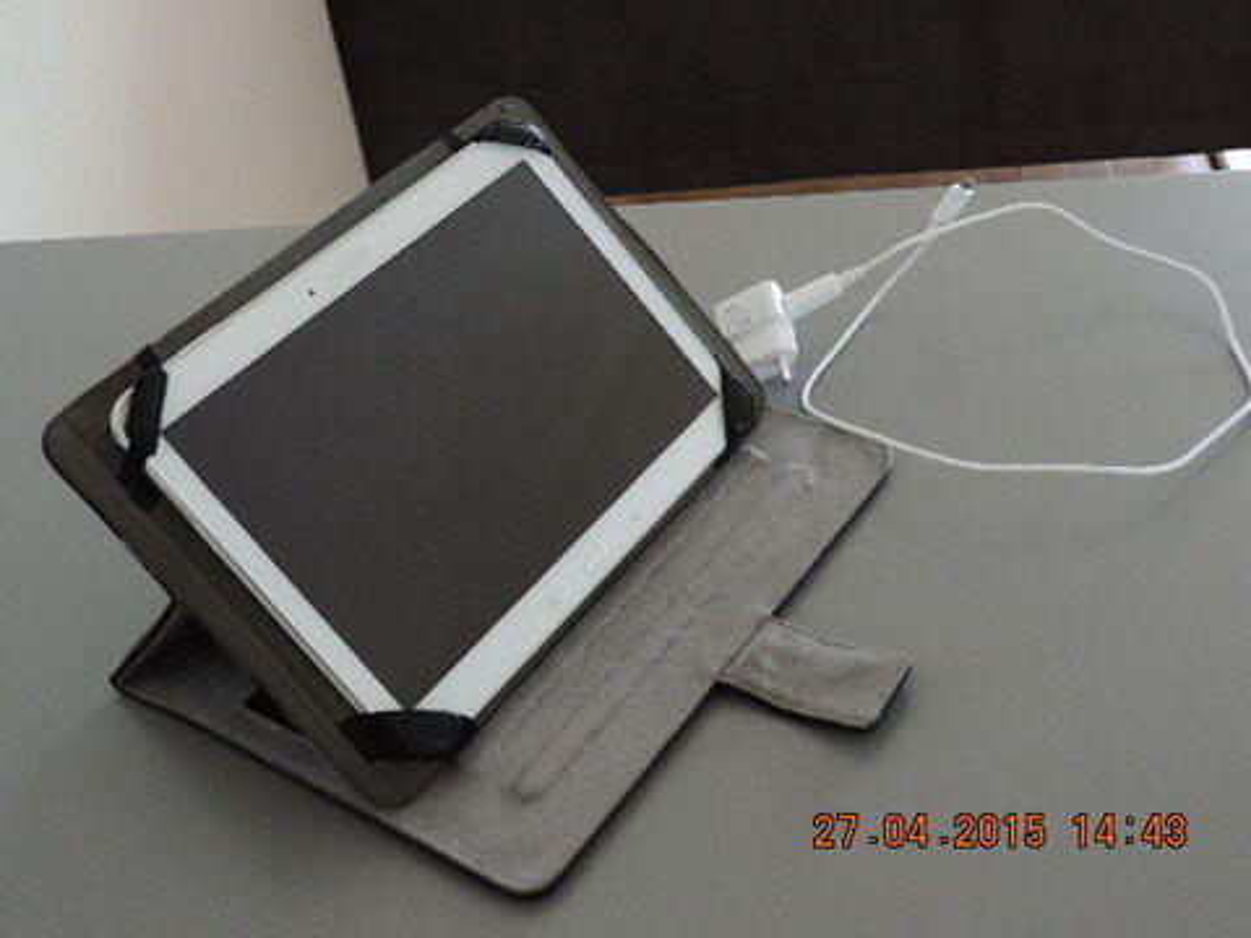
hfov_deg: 43.9
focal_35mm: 43
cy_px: 469
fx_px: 1554
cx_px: 626
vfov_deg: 33.6
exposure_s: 1/13
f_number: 3.4
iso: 560
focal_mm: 7.6
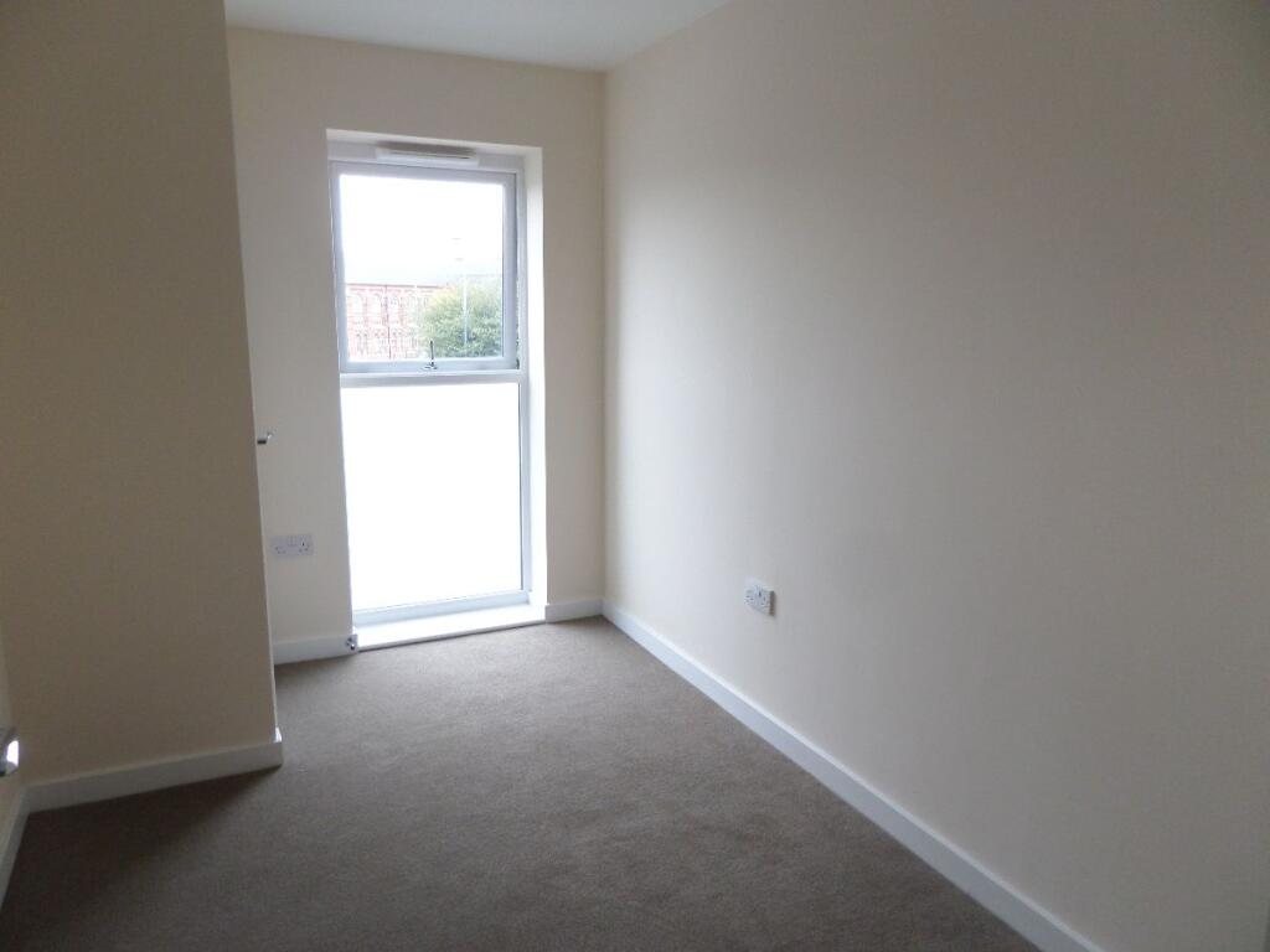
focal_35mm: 24
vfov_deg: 56.8
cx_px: 635
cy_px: 476
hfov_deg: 71.6
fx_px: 881
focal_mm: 4.3
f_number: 3.1
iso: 120
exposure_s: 1/30
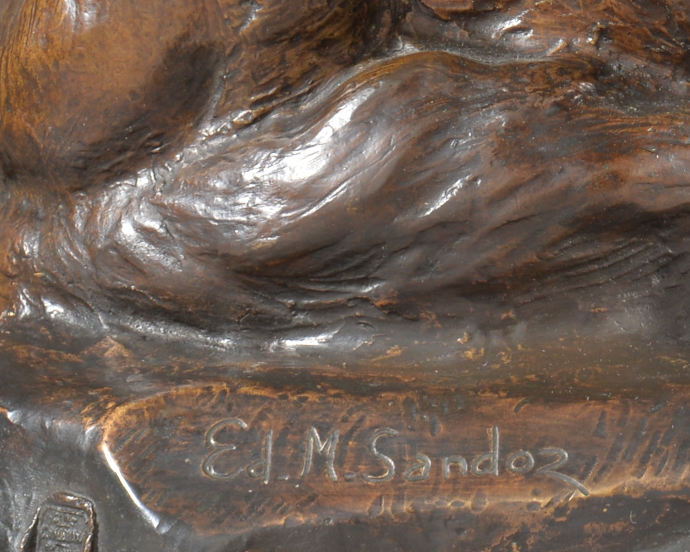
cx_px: 954
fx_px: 7618
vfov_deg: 4.1
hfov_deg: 5.2
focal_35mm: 373
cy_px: -136
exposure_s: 1/125
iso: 200
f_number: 13
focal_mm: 85
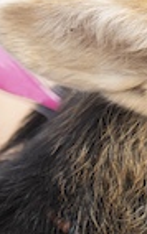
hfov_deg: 3.6
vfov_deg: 5.7
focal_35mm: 366
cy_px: 109
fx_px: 2341
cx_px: 256
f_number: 6.3
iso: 1000
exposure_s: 1/1250
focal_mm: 85
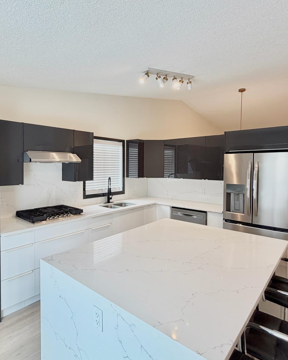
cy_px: 172
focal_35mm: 21
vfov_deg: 77.6
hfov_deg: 64.0
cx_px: 98
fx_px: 224
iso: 100
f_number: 2.2
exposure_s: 1/120
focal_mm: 2.22
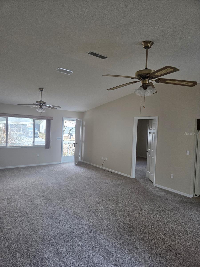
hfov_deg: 58.9
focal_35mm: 23
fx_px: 177
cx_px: 100
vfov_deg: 73.9
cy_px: 134
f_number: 1.8
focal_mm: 5.4
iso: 200
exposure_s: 1/180
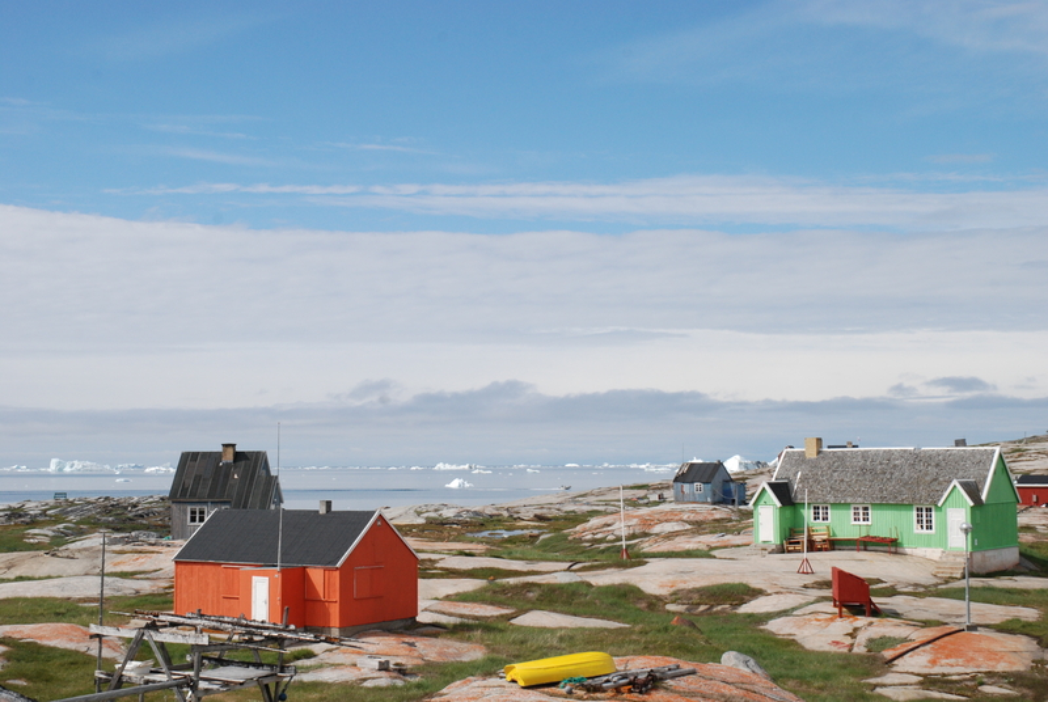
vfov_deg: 25.8
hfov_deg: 37.8
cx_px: 524
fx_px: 1531
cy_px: 351
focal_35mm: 52
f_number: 13
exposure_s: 1/640
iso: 400
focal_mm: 35
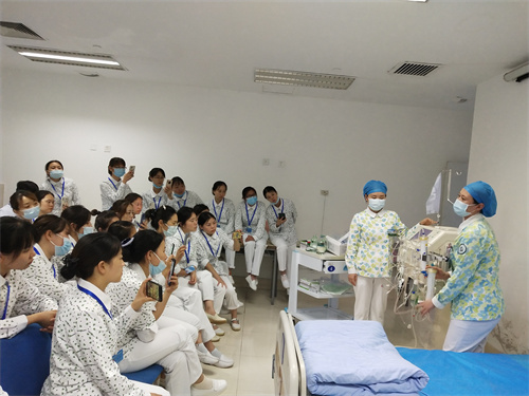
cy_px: 198
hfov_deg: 60.0
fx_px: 458
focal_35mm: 30
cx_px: 264
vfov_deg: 46.8
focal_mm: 3.95
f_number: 1.8
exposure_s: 1/50
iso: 359
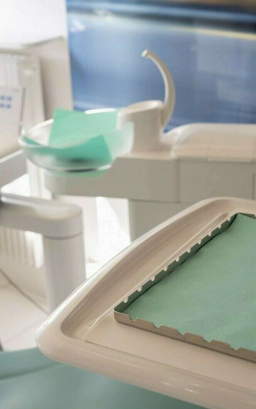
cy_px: 203
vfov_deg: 35.7
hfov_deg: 22.7
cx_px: 127
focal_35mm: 57
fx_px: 637
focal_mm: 55
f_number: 8
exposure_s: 1/80
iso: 400
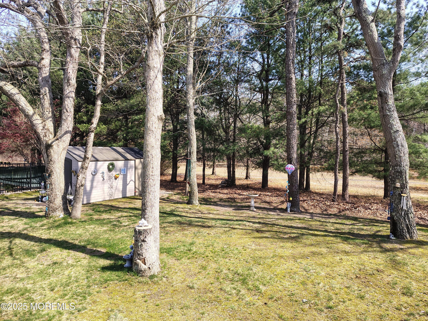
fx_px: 297
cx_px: 214
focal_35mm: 24
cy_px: 160
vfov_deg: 56.8
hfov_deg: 71.6
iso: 100
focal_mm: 5.56
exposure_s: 1/630
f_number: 1.8
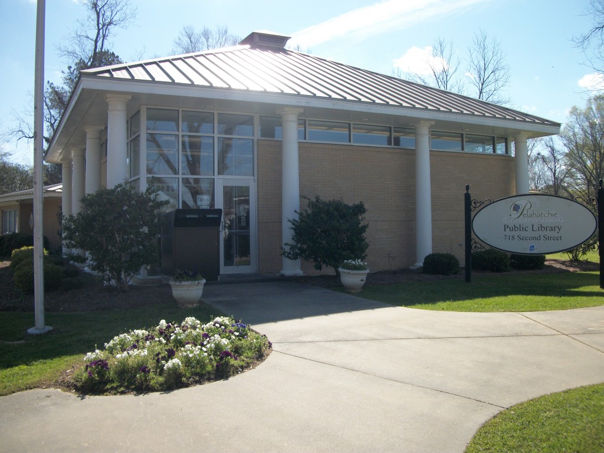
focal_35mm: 32
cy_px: 226
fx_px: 558
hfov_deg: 56.8
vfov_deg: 44.2
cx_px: 302
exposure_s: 1/200
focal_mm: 5.7
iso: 80
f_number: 8.8
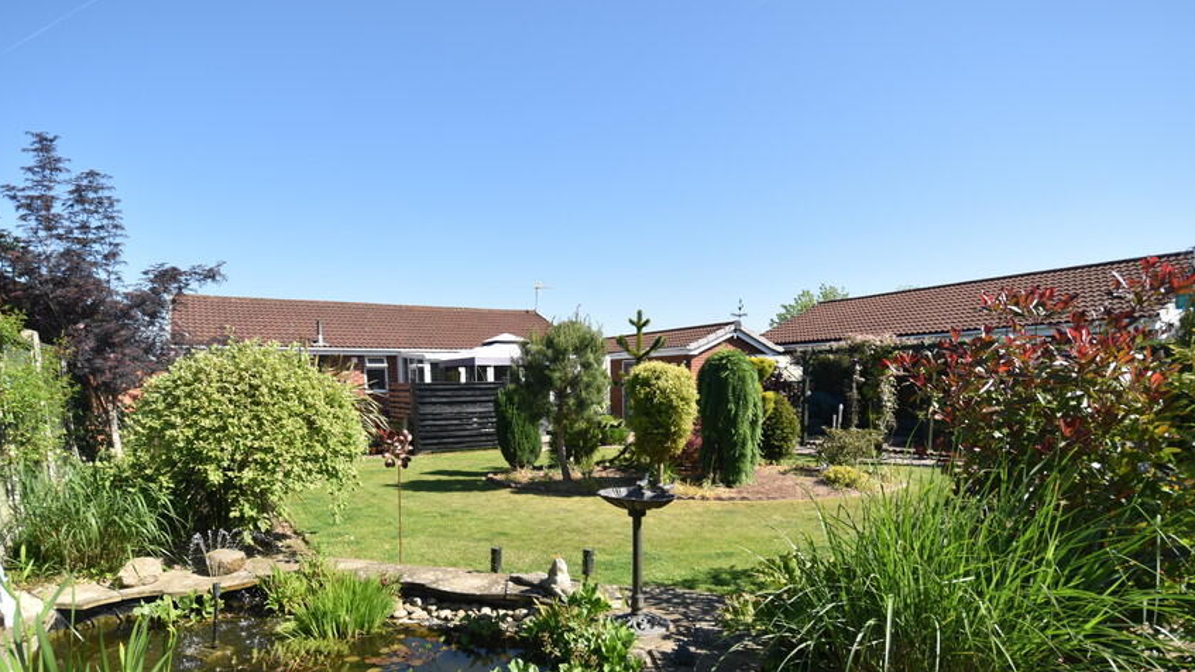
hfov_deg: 89.6
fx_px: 602
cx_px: 590
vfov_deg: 56.6
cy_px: 468
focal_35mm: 19
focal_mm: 10
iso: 100
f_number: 7.1
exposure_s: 1/200
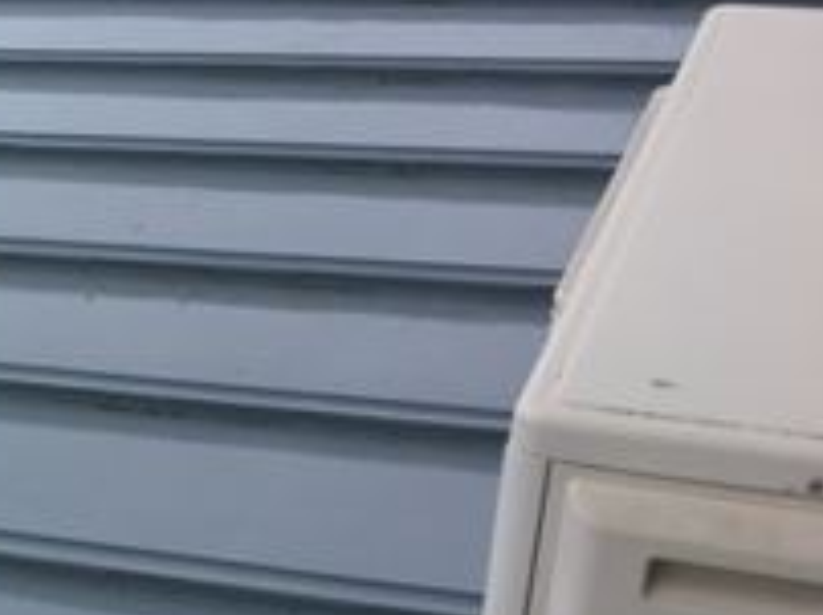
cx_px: -448
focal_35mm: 92
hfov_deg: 18.6
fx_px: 2185
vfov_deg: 15.7
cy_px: 607
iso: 25
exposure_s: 1/587
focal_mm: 4.15
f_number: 2.2
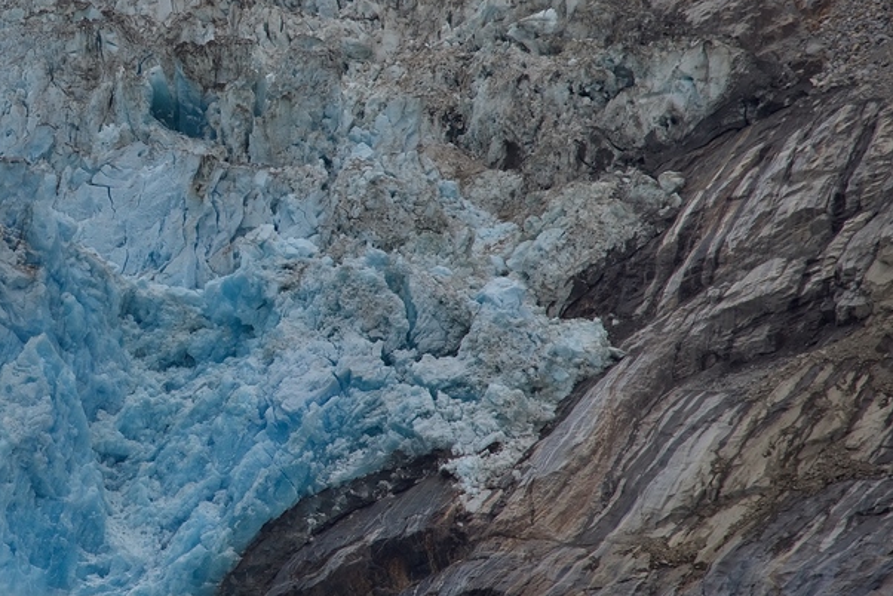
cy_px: 234
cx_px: 24
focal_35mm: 255
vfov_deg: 5.4
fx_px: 6328
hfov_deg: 8.0
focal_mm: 120
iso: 100
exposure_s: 1/250
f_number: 5
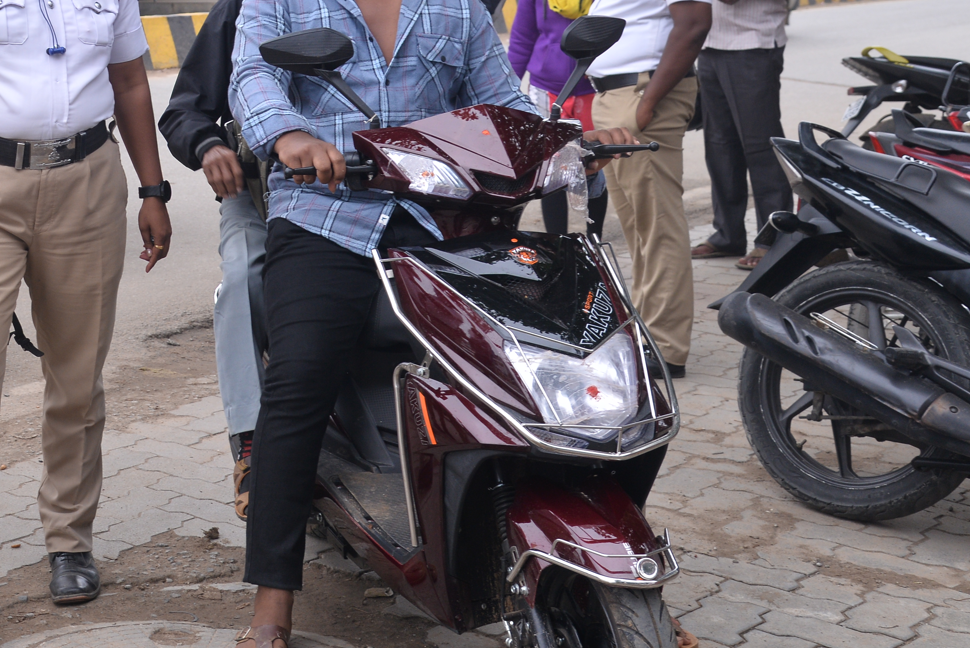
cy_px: 132
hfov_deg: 27.6
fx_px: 1887
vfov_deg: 19.3
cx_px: 60
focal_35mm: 70
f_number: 7.1
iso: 220
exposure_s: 1/100
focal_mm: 35
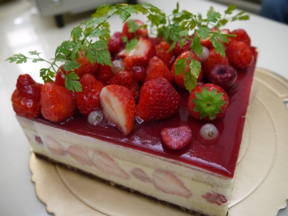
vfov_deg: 49.7
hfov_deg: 63.4
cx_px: 144
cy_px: 108
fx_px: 233
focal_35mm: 28
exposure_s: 1/60
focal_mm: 14
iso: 1000
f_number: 3.5
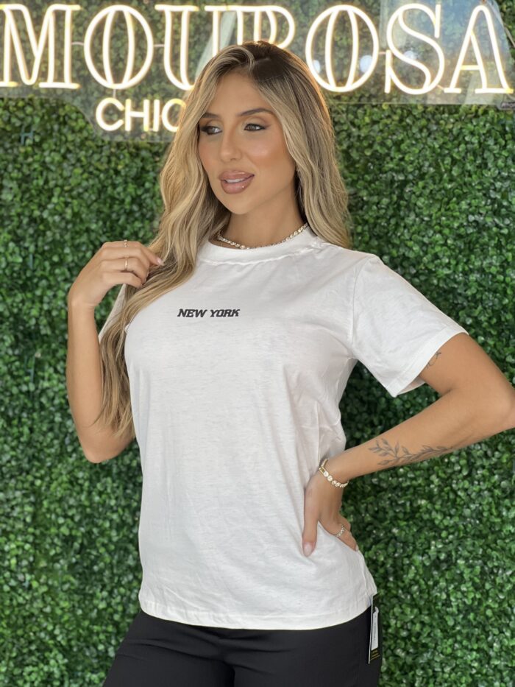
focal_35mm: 77
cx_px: 258
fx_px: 1527
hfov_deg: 19.1
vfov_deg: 25.3
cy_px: 344
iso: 100
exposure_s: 1/120
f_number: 2.8
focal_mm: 9
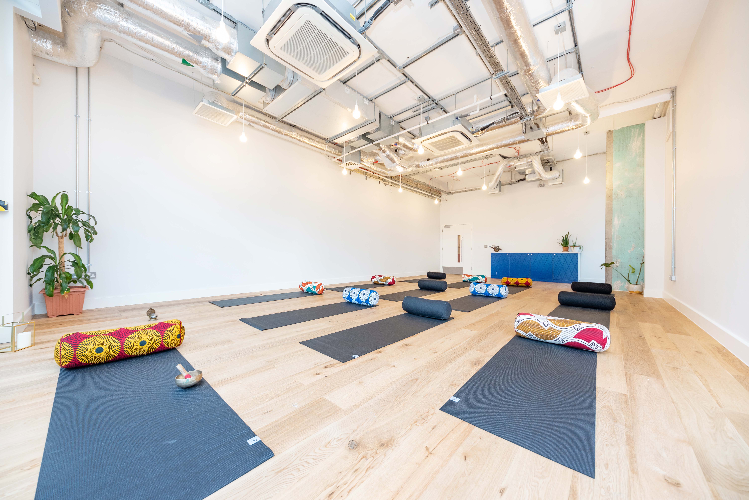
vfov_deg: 90.1
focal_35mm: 12
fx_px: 250
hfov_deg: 112.6
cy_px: 250
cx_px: 374
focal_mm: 12
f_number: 8
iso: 400
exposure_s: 1/60
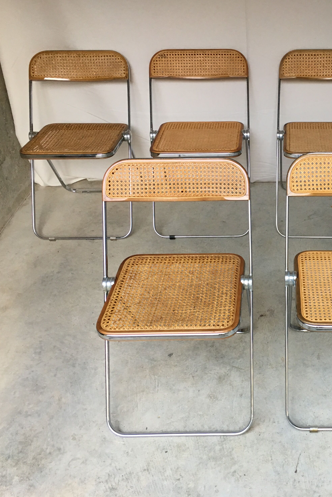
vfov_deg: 47.4
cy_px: 250
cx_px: 283
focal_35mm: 41
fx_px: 567
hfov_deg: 31.5
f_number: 2.2
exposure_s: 1/33
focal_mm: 4.15
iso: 64
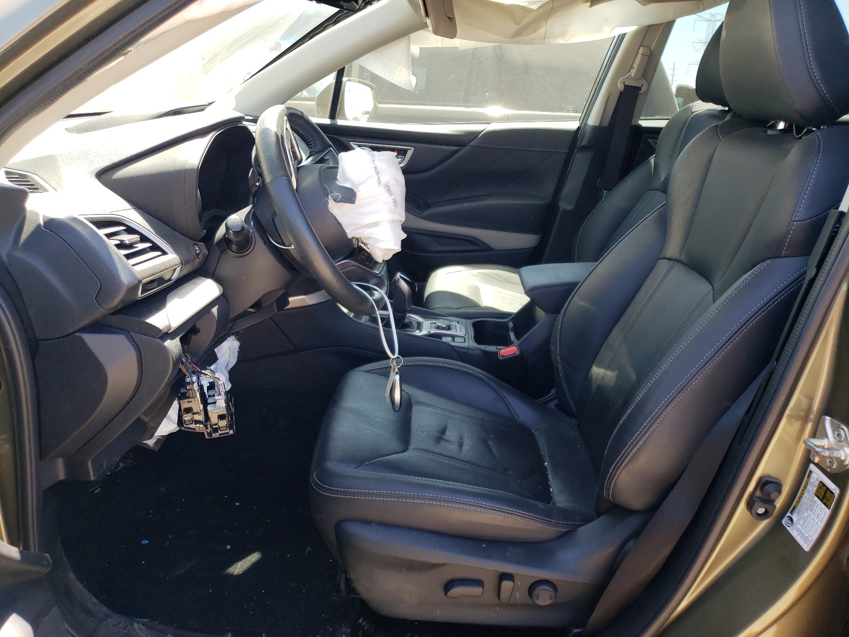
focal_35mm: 26
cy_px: 318
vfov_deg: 53.1
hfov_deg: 67.3
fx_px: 638
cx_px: 424
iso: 50
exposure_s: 1/278
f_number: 1.5
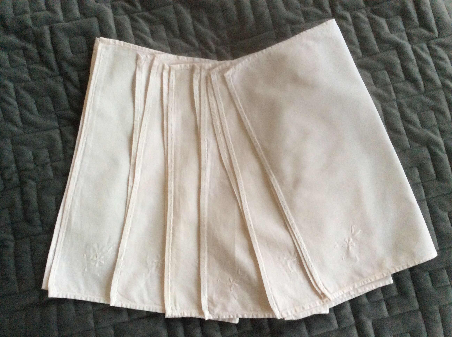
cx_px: 226
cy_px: 168
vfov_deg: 44.1
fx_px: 417
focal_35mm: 32
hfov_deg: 56.9
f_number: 2.4
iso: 200
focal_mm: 3.3
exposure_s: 1/25
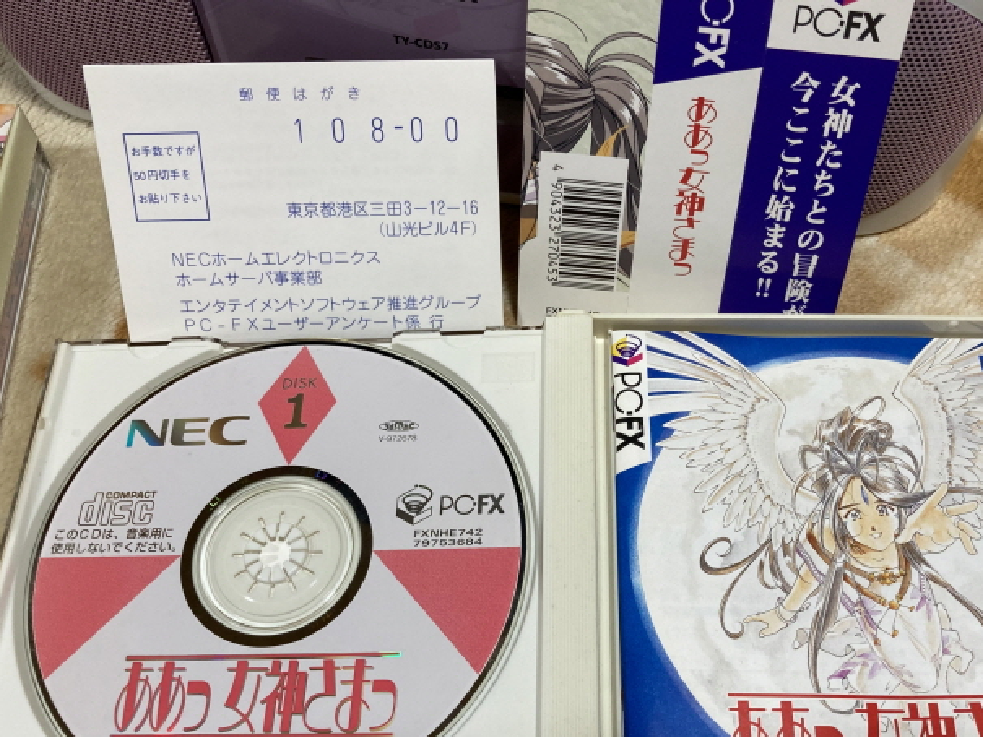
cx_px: 559
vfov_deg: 38.6
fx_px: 1051
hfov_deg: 50.0
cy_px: 422
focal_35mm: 37
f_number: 1.8
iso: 64
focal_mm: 3.99
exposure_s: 1/50
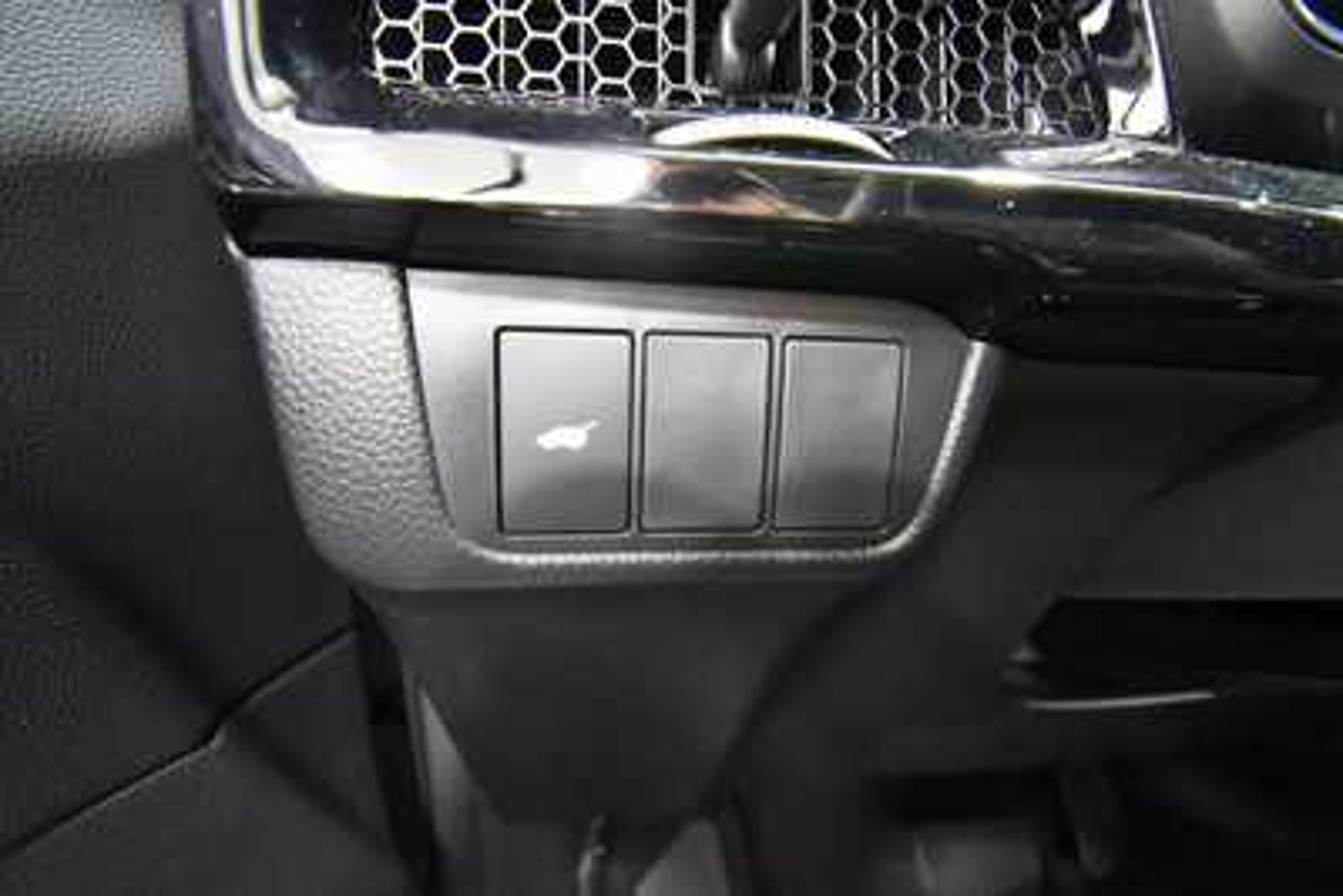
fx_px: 560
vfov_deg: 77.4
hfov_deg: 100.4
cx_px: 672
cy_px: 448
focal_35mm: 15
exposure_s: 1/60
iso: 12800
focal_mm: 10
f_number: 4.5
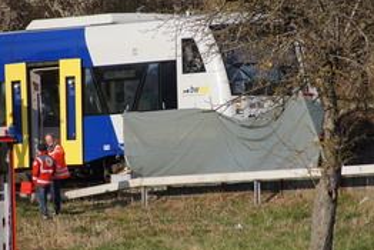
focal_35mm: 572
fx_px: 5945
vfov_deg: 2.4
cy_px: 95
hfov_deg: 3.6
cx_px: 193
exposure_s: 1/400
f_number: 6.3
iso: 100
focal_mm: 250
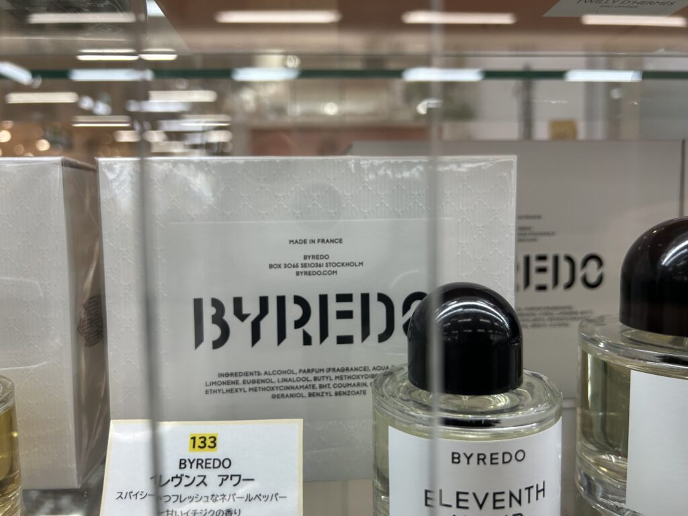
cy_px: 258
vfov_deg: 53.1
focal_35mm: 26
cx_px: 344
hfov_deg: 67.3
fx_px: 517
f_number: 1.5
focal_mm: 5.7
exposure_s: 1/134
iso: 32
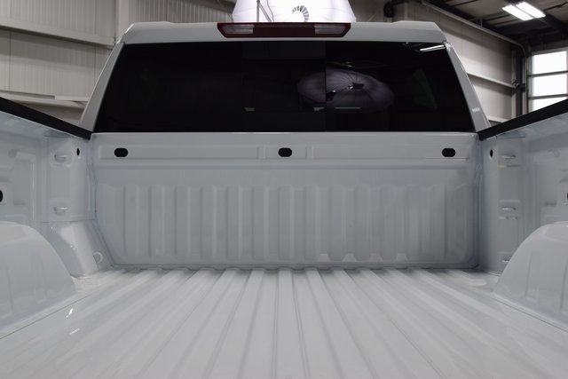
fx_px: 568
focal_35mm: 36
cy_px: 190
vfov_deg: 36.9
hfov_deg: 53.1
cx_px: 284
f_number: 7.1
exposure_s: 1/30
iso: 400
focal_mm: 24
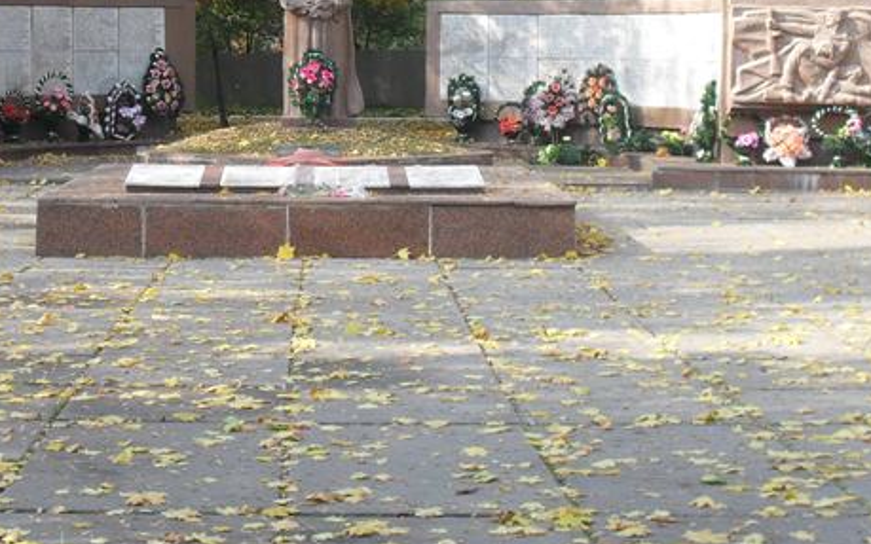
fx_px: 2255
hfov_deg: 21.8
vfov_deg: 13.5
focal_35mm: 95
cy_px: -26
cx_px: 293
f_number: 3.9
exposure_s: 1/250
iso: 100
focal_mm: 8.7
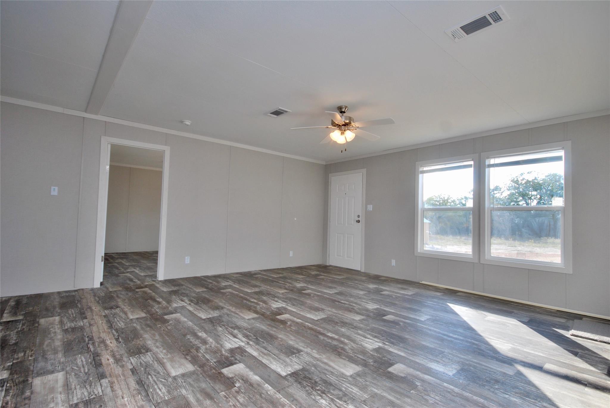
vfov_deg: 69.8
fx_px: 293
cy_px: 204
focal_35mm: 17
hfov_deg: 92.4
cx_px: 305
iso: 110
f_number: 5.6
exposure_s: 1/125
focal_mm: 11.5
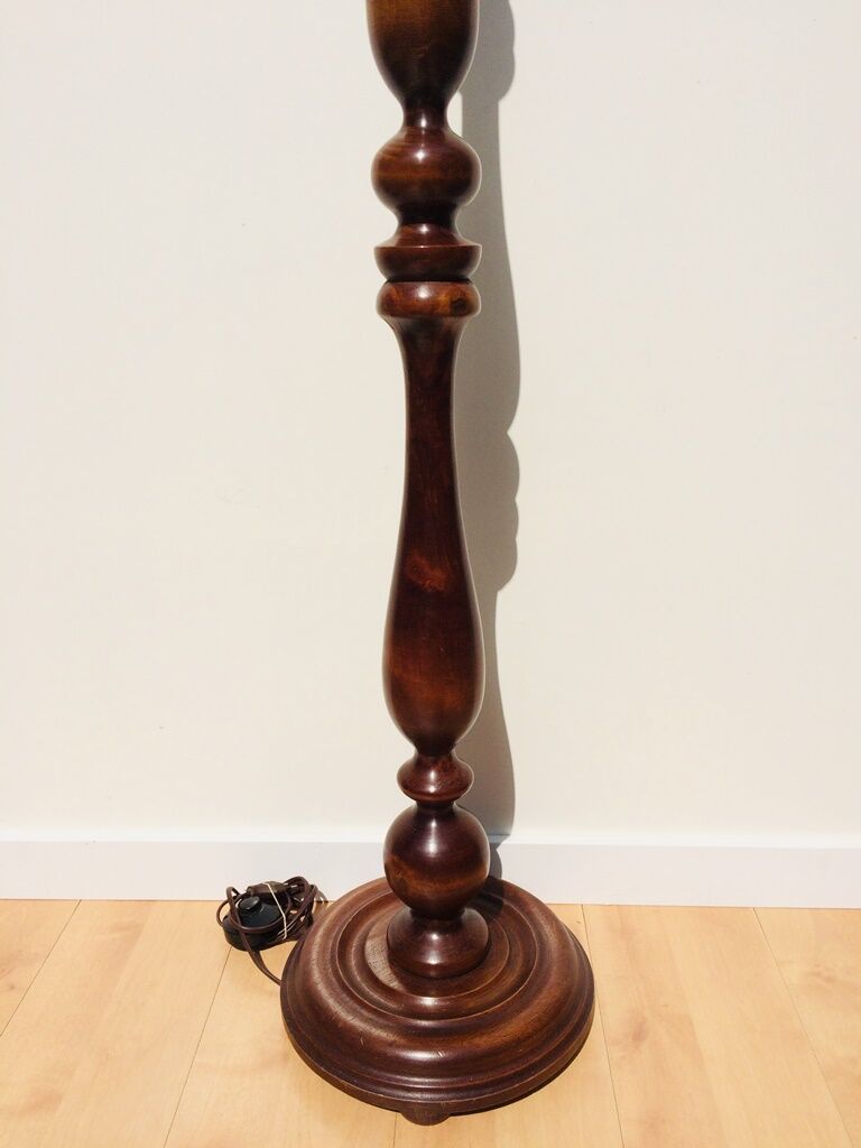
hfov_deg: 48.2
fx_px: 962
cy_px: 574
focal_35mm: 29
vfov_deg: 61.7
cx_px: 430
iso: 32
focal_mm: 4.15
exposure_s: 1/6849
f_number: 2.2
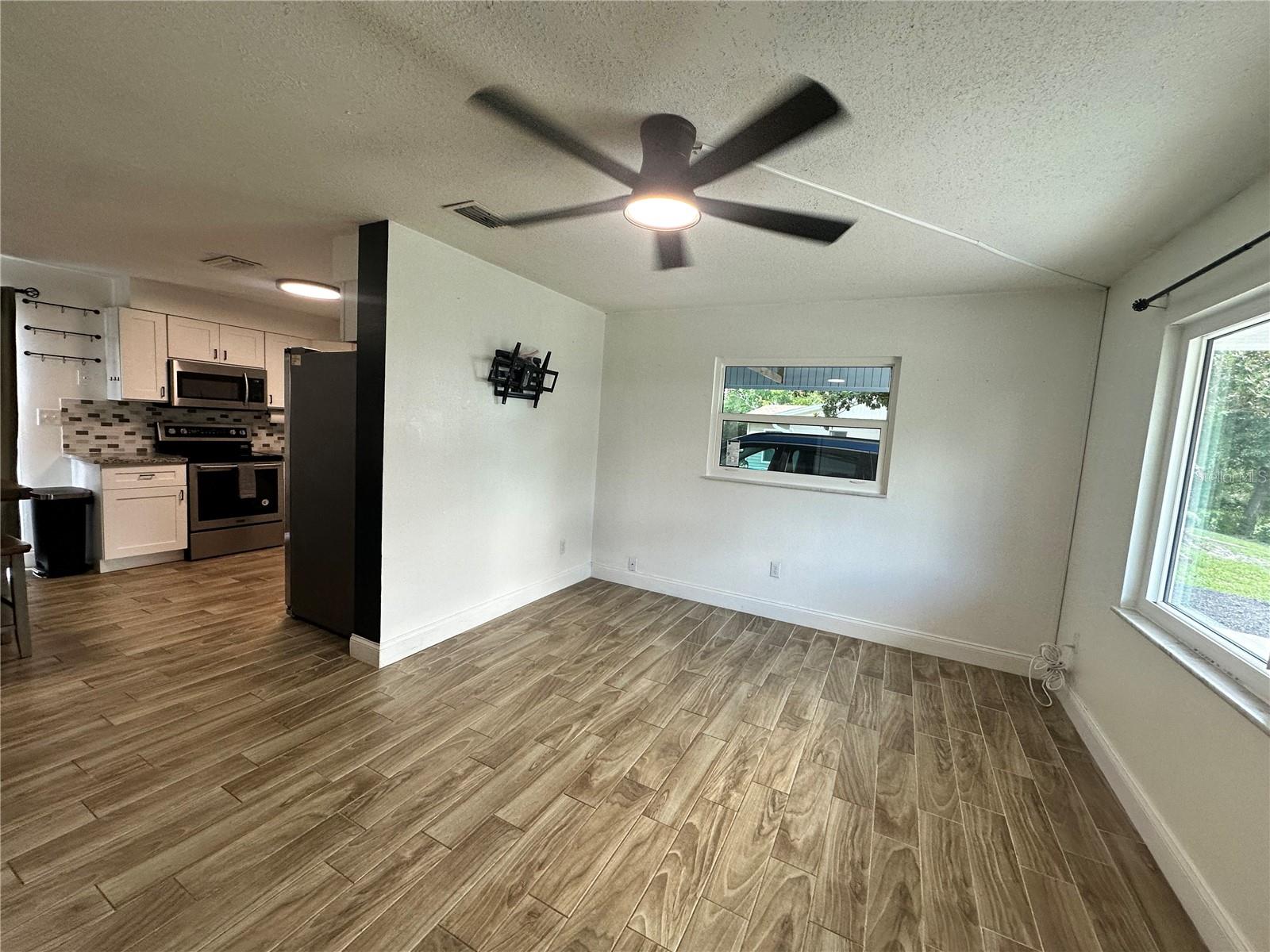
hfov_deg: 102.1
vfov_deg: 85.7
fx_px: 514
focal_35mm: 14
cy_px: 476
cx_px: 635
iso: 160
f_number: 2.2
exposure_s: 1/120
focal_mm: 2.22
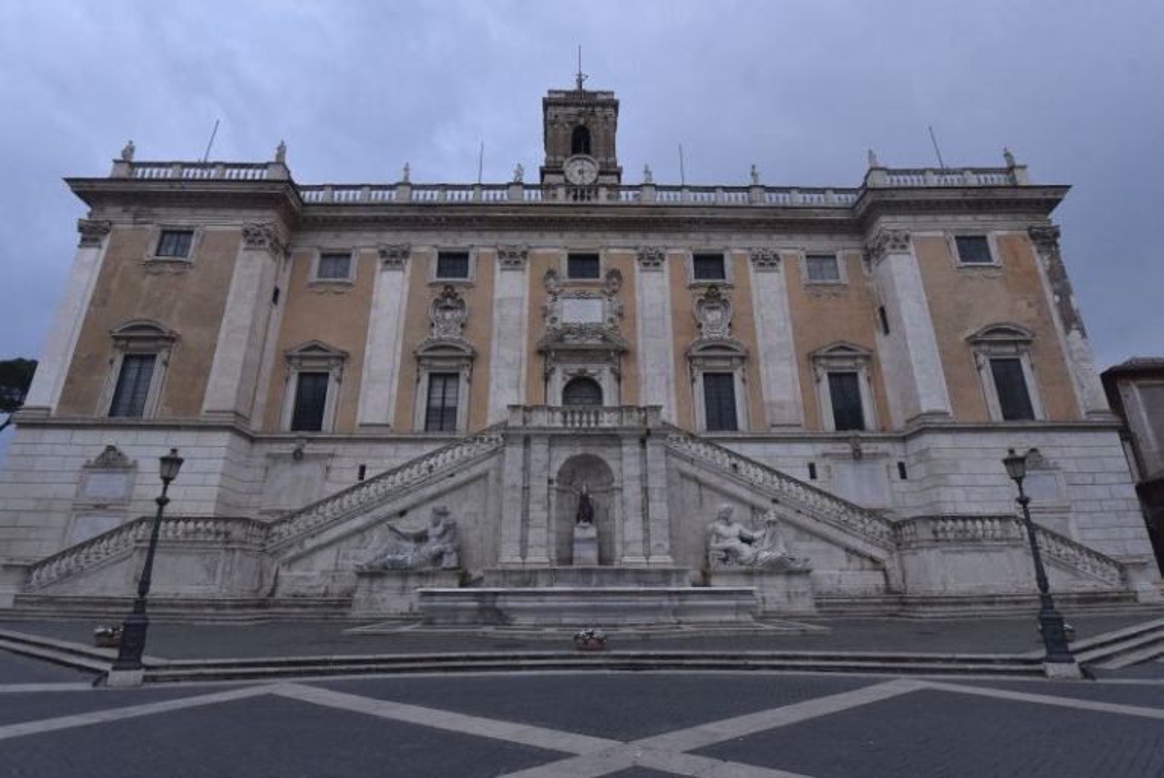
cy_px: 389
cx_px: 582
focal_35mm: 16
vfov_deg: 73.8
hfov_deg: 96.7
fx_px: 518
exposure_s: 1/800
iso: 800
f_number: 6.3
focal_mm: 16
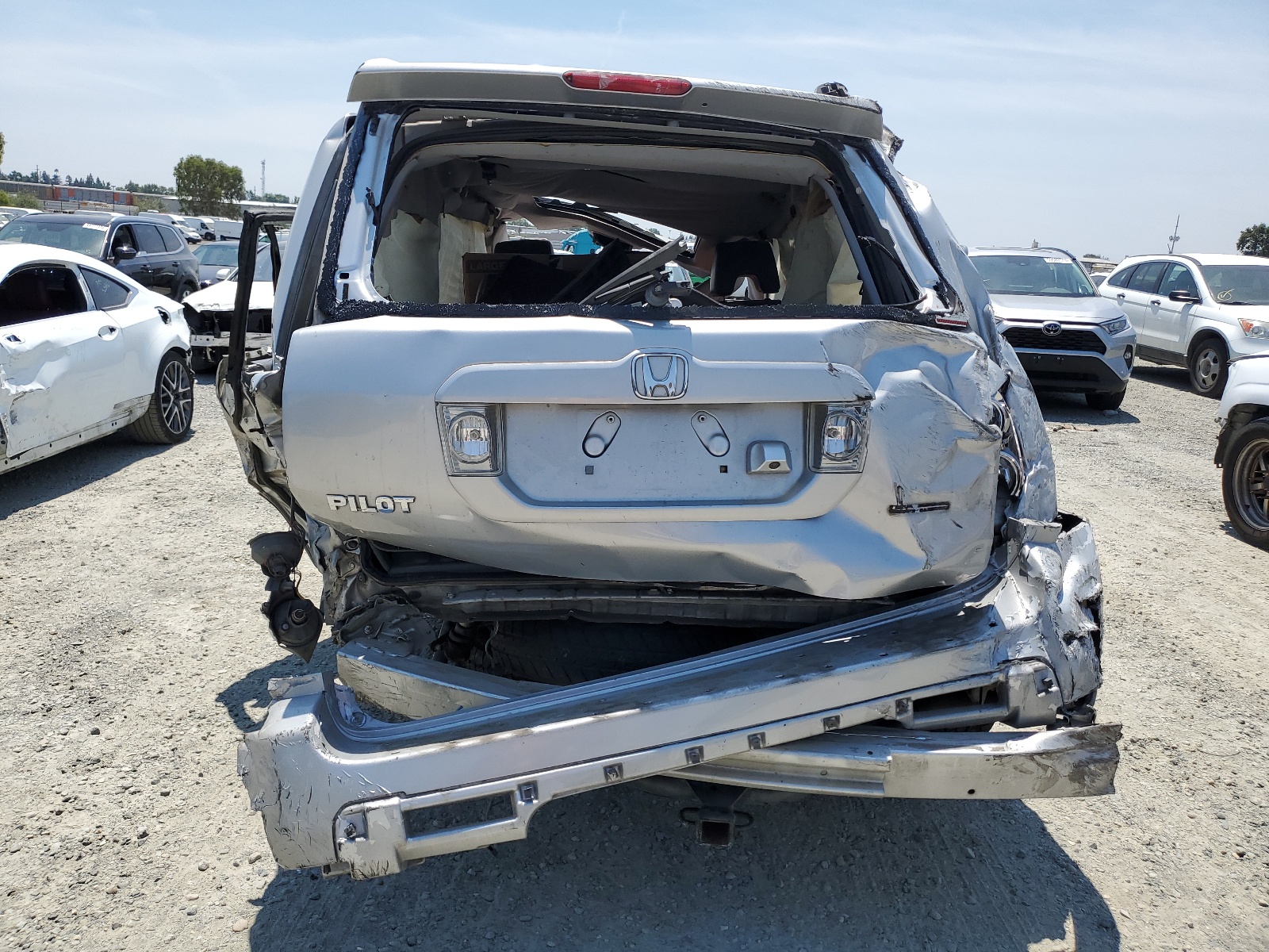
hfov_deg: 67.3
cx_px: 634
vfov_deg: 53.1
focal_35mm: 26
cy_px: 476
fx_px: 953
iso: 50
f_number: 1.5
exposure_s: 1/3333
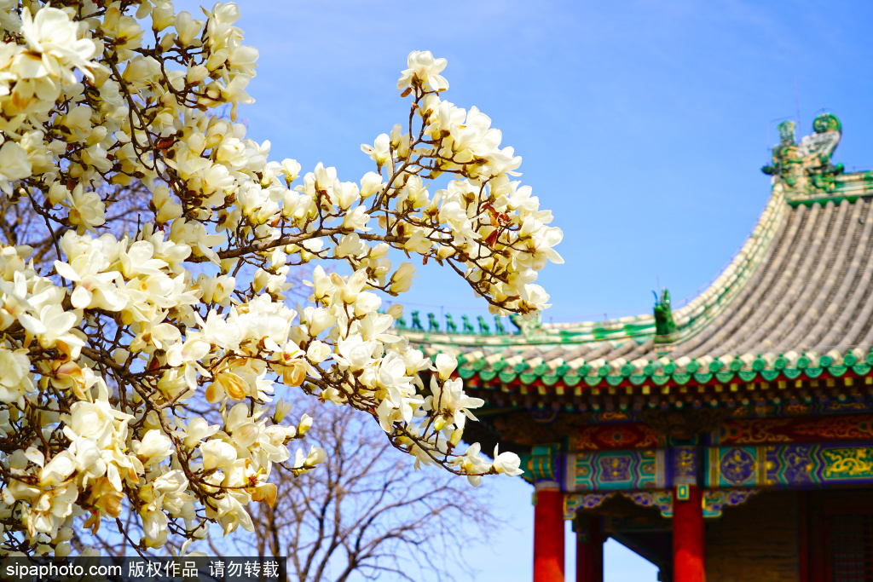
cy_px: 291
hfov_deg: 33.9
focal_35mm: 59
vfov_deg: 23.0
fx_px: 1431
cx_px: 436
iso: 100
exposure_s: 1/400
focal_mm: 59
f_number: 5.6
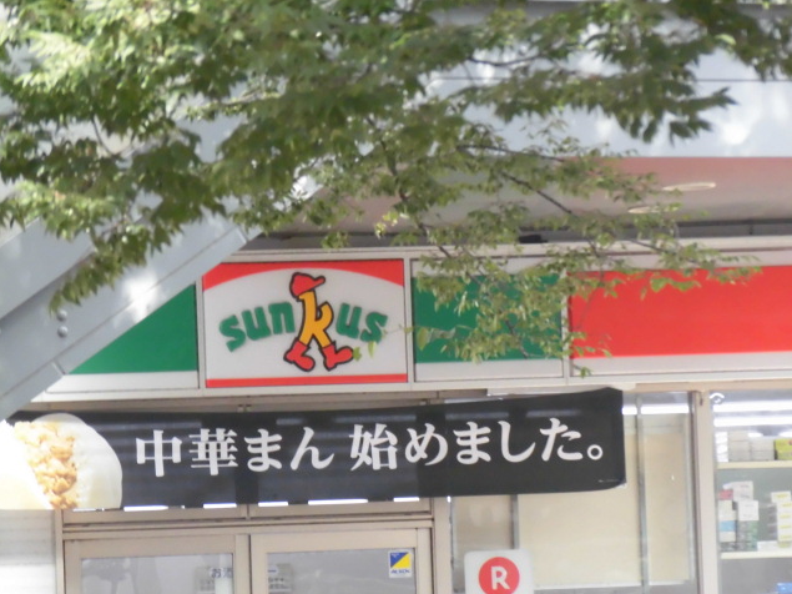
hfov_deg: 7.9
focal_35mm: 252
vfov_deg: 5.9
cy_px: 296
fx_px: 5765
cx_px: 394
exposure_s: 1/250
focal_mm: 44.71
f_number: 6.1
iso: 640
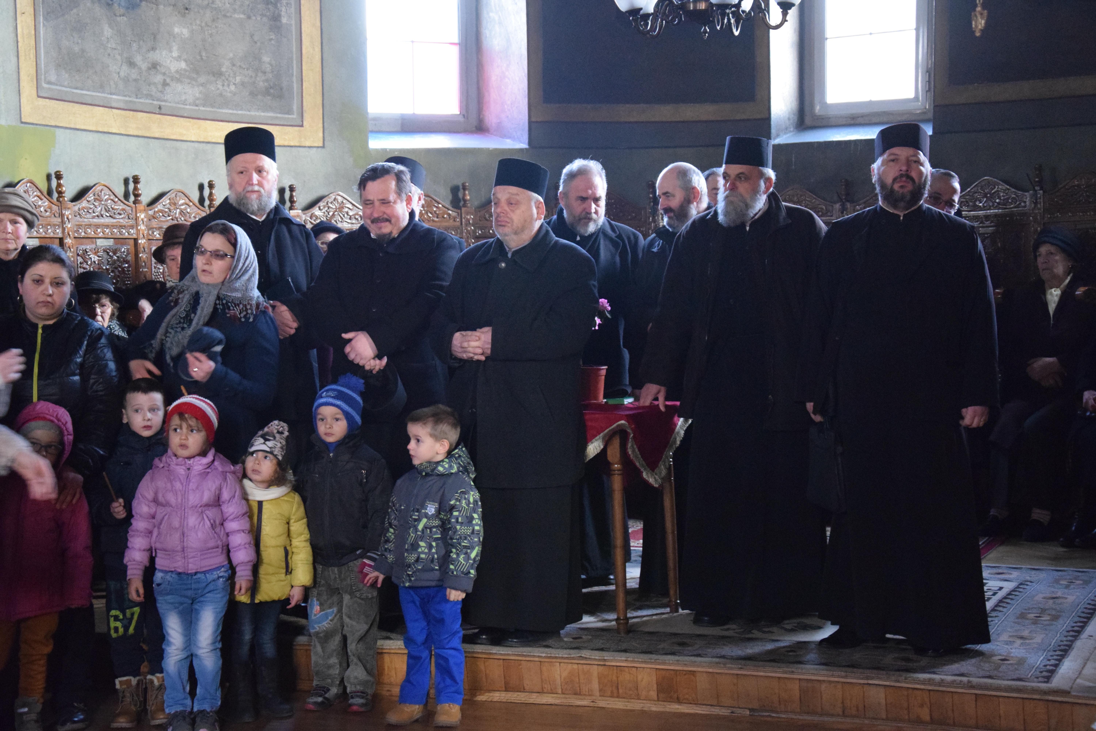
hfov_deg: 29.9
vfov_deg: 20.2
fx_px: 2055
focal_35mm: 68
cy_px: 366
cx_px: 548
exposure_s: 1/50
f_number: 4.8
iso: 6400
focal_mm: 45
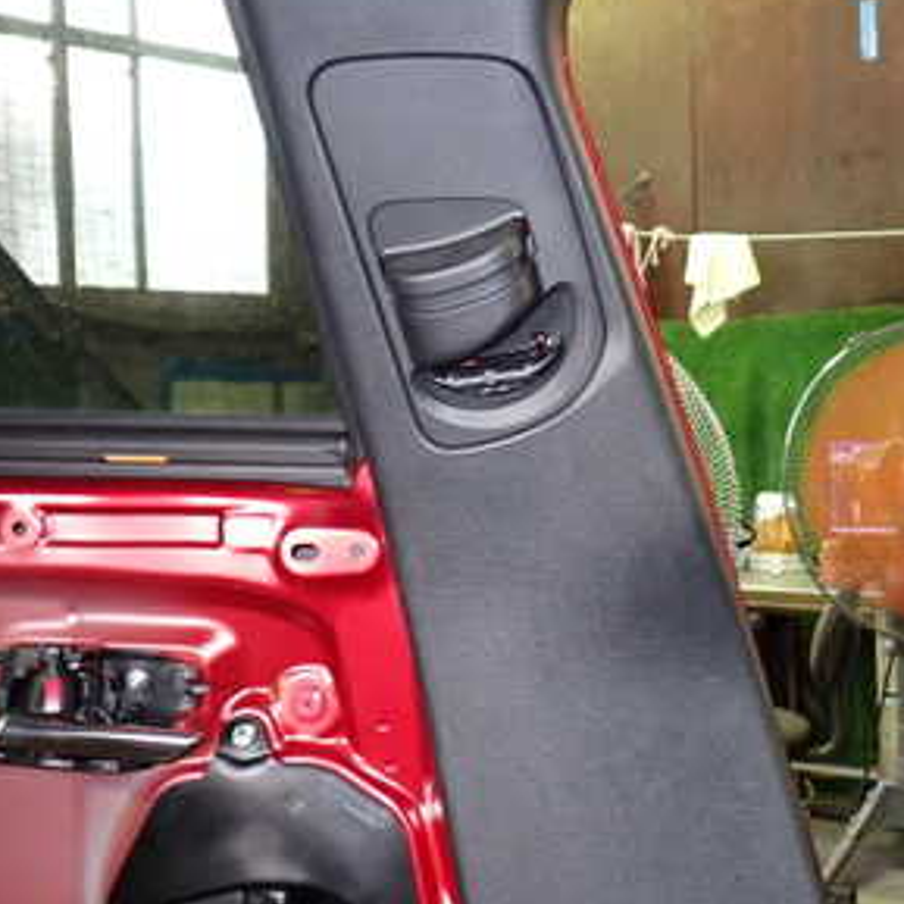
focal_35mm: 55
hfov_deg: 30.9
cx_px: 572
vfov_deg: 31.1
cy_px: 460
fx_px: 1625
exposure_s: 1/30
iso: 400
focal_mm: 5.4
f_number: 2.3
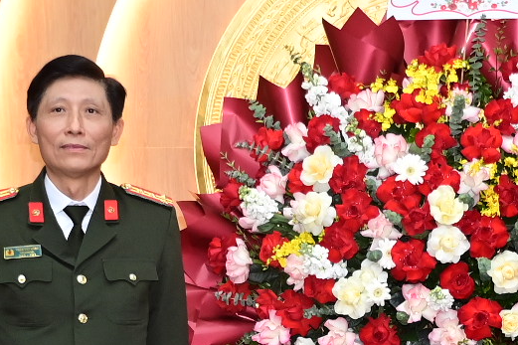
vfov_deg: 9.9
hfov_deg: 15.1
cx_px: 274
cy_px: 405
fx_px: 1956
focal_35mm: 136
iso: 640
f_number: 3.8
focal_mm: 24
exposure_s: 1/200
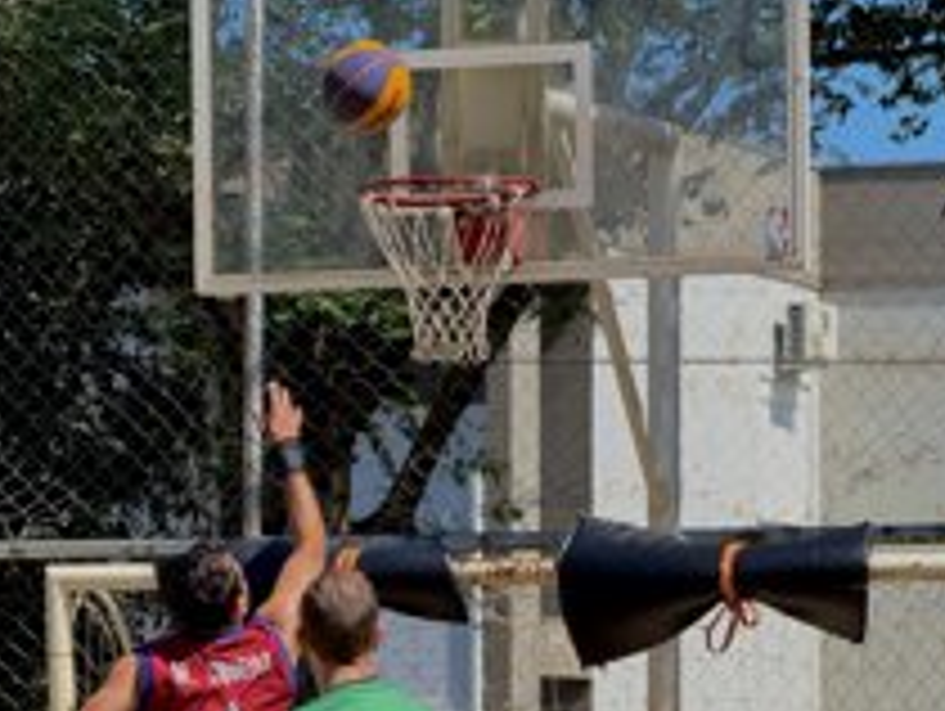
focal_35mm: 199
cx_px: 353
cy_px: 585
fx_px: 5439
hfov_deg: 9.9
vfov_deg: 7.5
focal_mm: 15.66
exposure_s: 1/644
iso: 64
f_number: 2.8
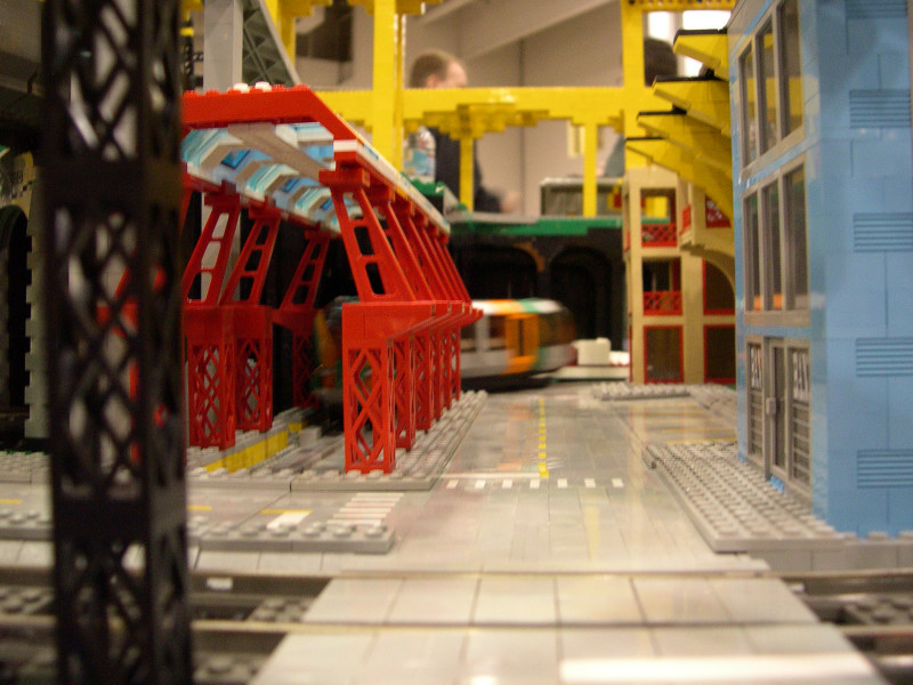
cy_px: 342
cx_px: 456
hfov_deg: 49.0
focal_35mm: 38
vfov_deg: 37.7
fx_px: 1002
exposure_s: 1/13
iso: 400
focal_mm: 8
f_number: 2.8
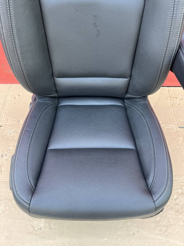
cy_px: 123
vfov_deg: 67.3
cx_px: 92
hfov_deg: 53.1
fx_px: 184
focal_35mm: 26
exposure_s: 1/113
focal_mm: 5.1
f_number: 1.6
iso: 125
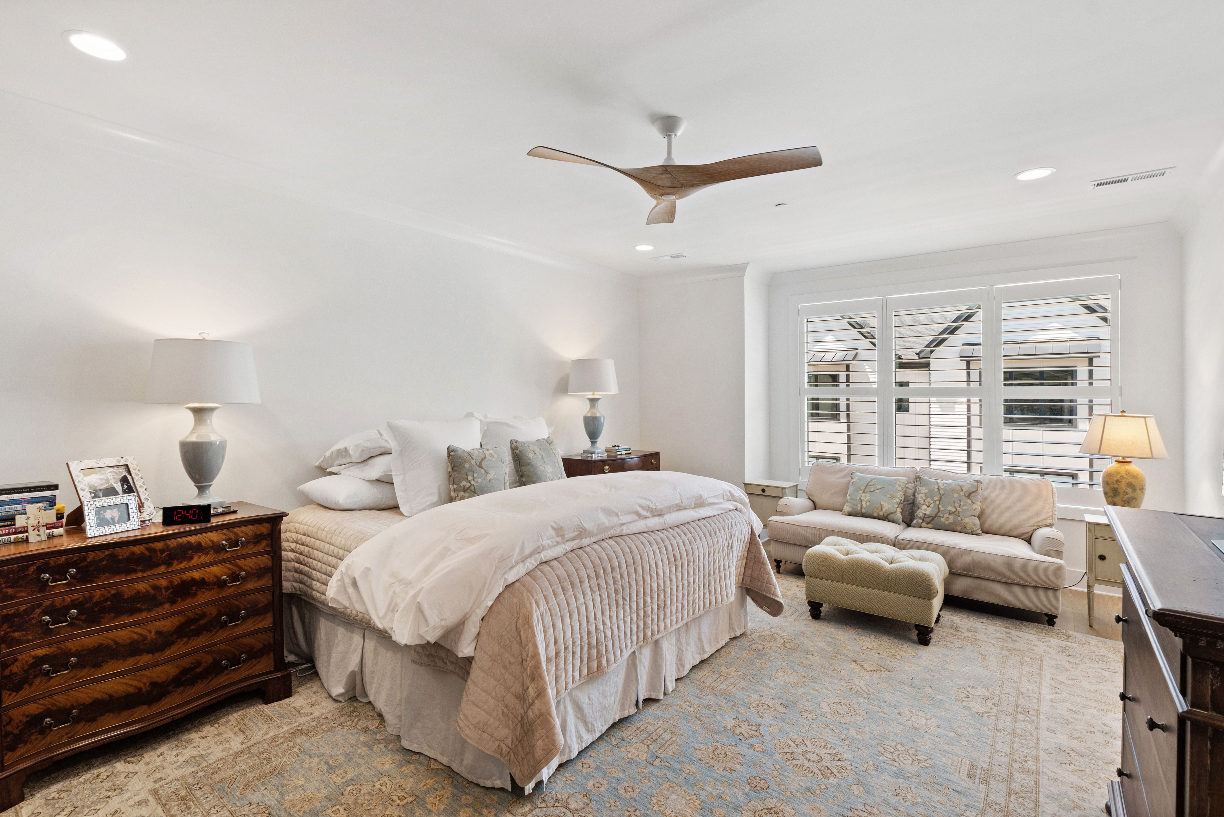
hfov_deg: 100.4
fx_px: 510
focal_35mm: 15
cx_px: 612
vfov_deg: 77.3
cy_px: 408
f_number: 8
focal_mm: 10
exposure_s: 1/4
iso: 100
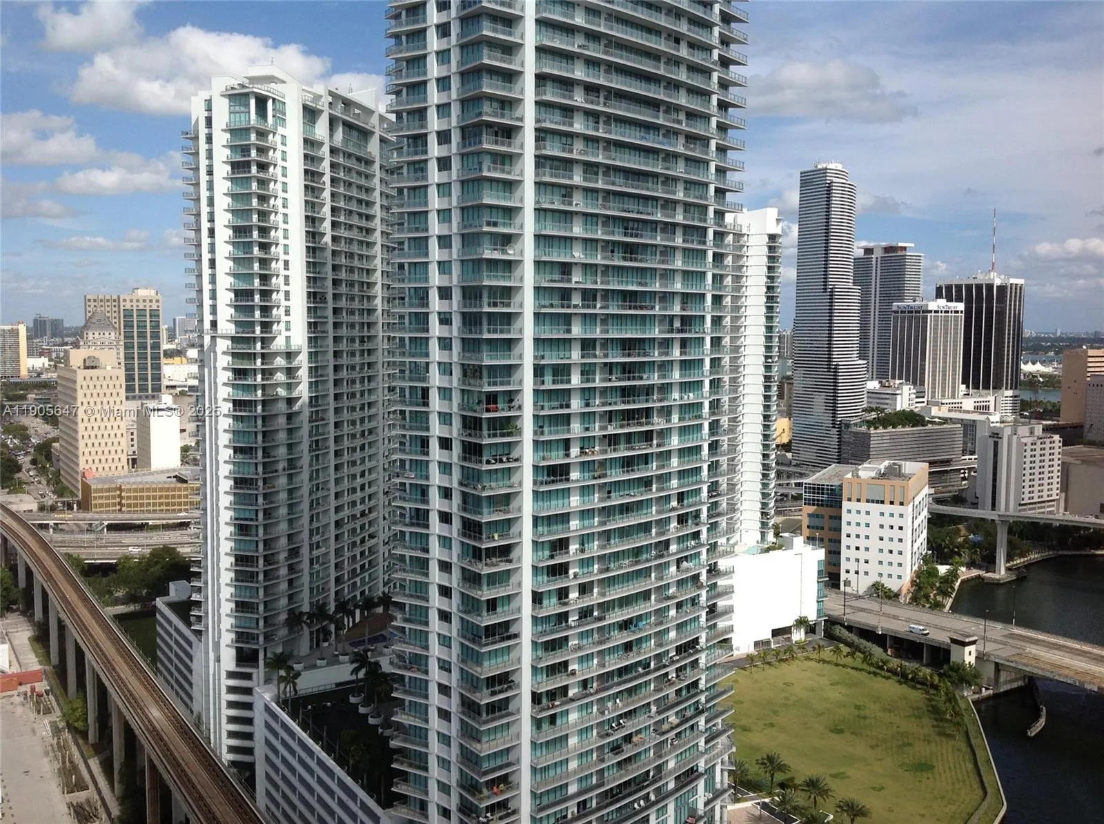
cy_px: 412
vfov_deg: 40.6
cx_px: 552
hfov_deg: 52.7
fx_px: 1114
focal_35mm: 35
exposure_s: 1/3030
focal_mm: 4.28
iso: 50
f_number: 2.4
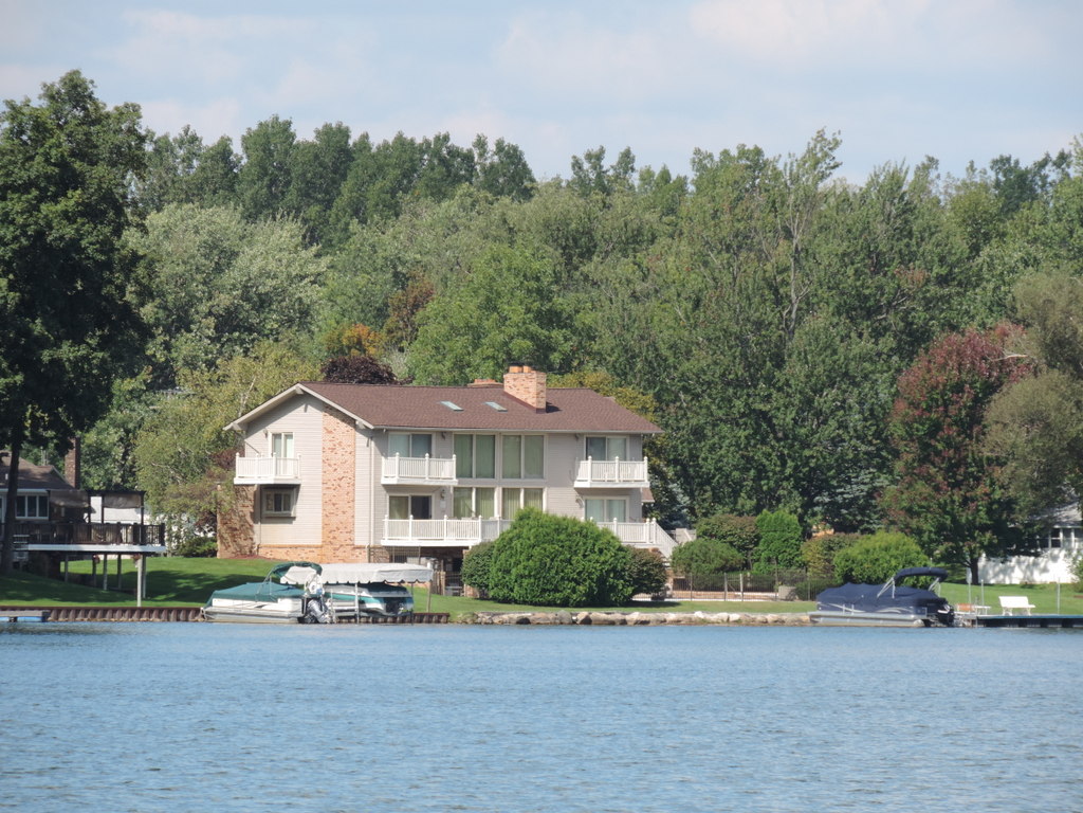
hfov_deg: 4.6
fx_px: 13609
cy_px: 406
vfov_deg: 3.4
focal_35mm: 435
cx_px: 542
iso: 80
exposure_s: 1/320
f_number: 4.9
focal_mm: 77.5
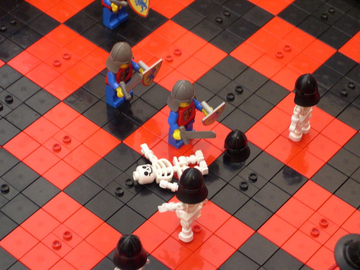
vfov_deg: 14.5
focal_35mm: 102
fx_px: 1061
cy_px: 135
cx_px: 180
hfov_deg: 19.3
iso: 400
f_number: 4.8
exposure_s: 1/8.5
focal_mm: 21.6
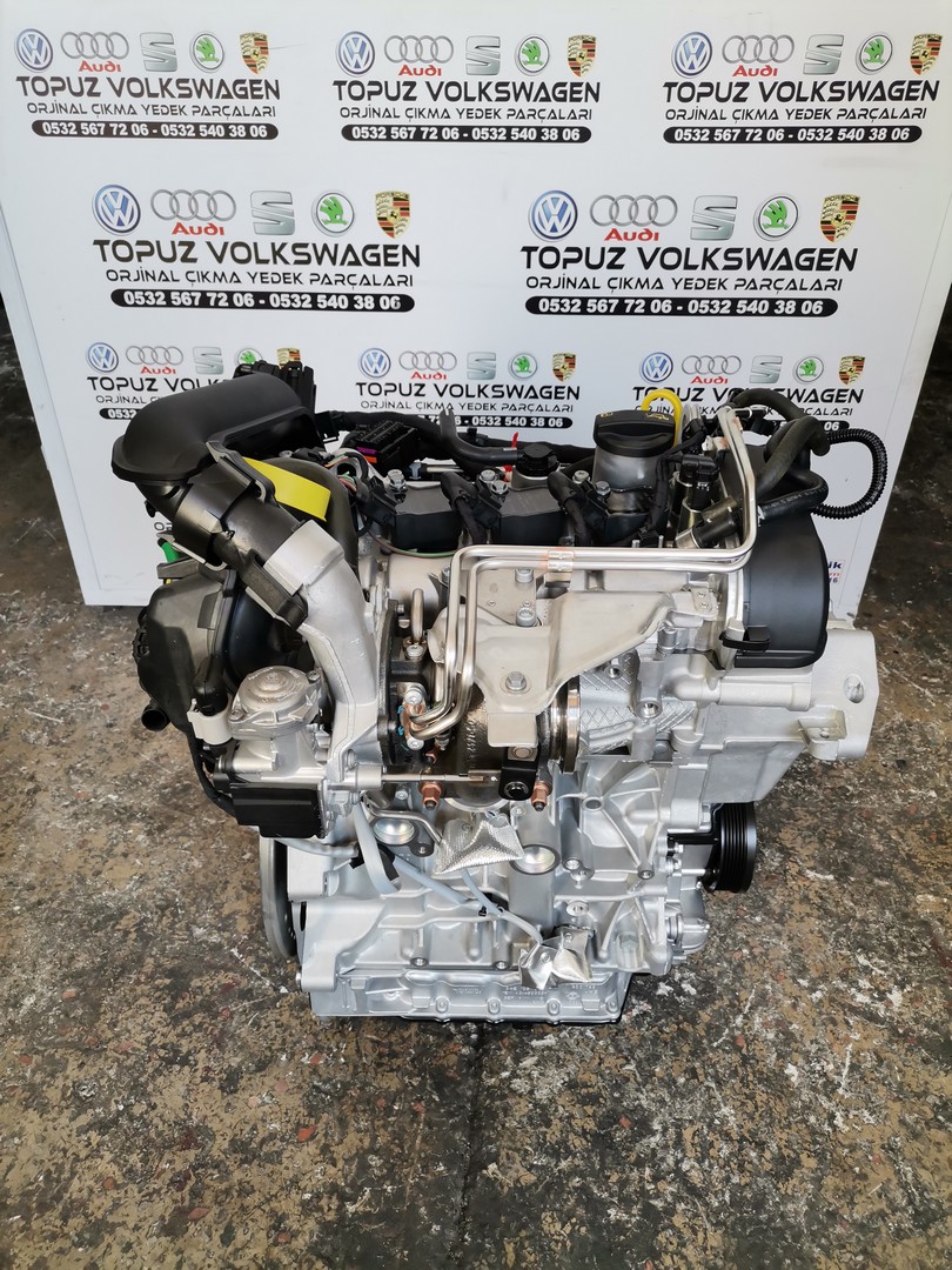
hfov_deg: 53.1
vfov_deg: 67.3
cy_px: 635
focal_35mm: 26
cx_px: 476
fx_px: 953
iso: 80
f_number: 1.8
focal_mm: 4.75
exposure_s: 1/100
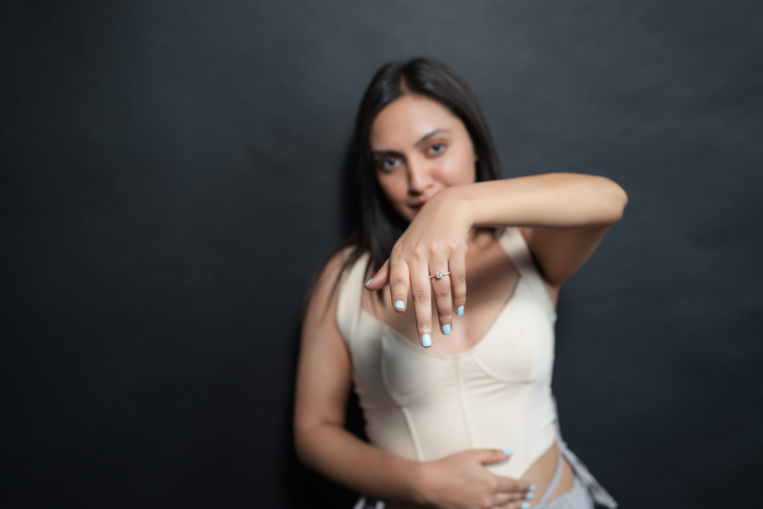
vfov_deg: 37.9
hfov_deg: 54.4
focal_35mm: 35
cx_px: 382
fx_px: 742
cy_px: 254
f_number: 2.2
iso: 100
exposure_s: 1/50
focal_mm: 35
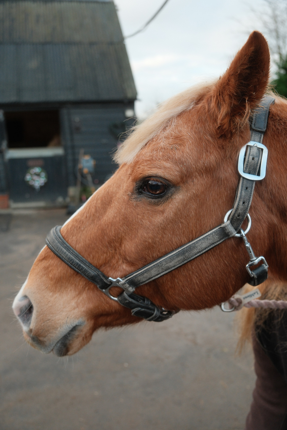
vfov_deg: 60.3
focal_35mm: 31
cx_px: 144
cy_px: 215
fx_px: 371
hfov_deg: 42.3
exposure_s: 1/500
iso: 800
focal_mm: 20.5
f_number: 2.8
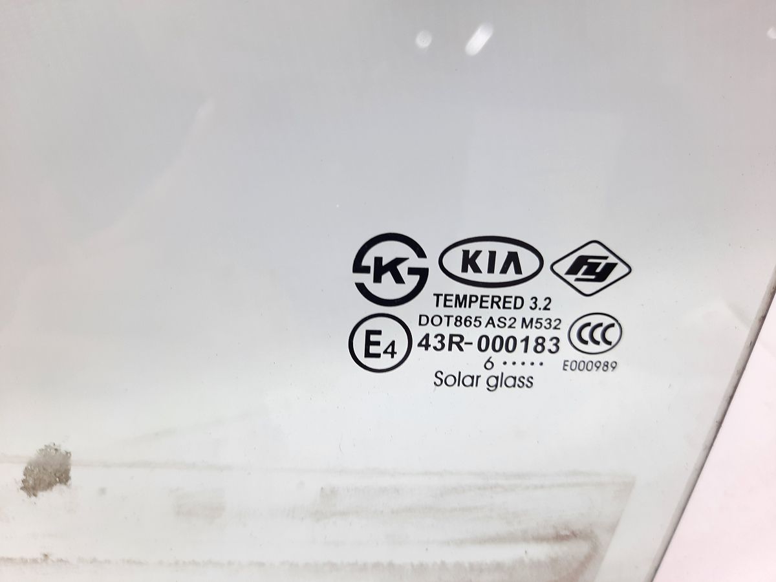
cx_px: 388
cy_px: 291
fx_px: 560
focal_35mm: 25
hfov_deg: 69.4
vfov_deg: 54.9
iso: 100
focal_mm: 4.6
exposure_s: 1/50
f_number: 2
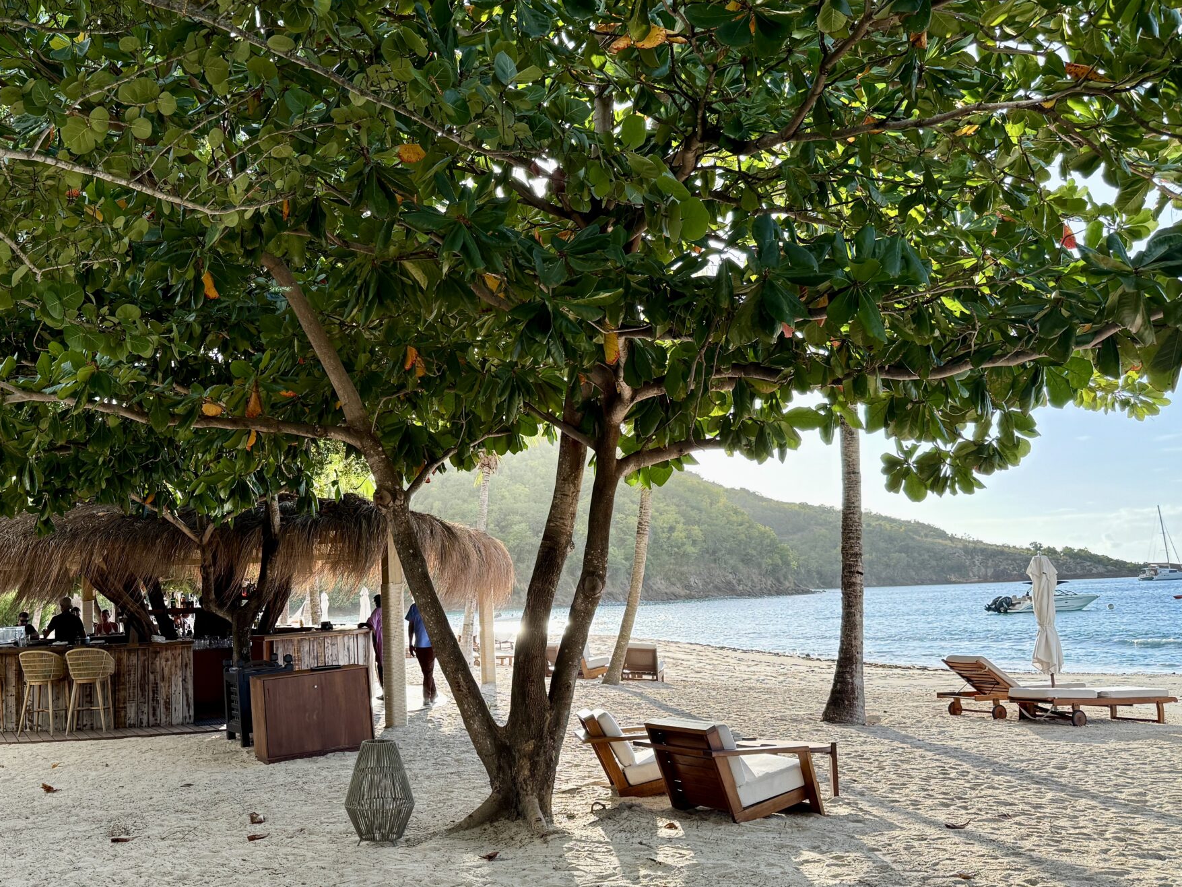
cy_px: 448
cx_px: 393
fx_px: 1195
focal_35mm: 35
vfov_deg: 40.7
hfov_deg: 51.6
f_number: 1.78
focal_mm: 6.76
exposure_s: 1/1230
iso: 100
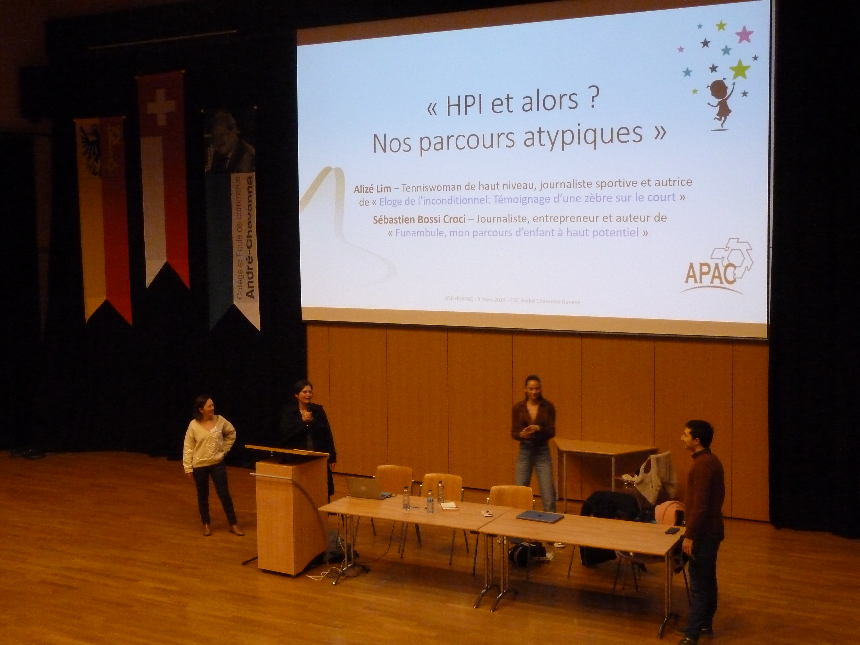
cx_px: 430
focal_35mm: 44
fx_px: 1093
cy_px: 322
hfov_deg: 42.9
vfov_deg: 32.9
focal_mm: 7.3
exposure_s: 1/25
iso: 800
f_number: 3.7
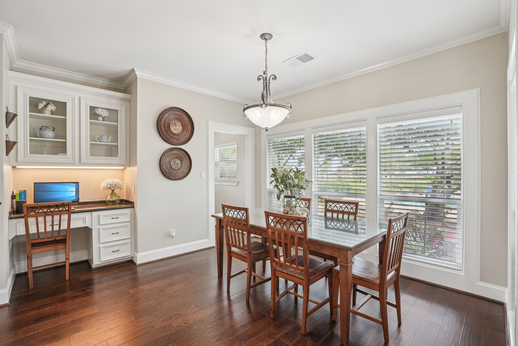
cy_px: 173
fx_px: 230
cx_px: 259
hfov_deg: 96.7
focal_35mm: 16
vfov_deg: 73.7
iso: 400
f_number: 8
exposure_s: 1/20
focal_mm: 16
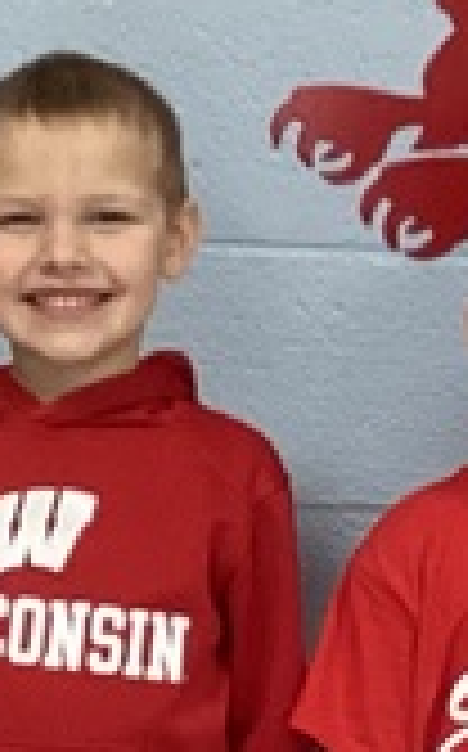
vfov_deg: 10.4
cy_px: 626
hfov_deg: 6.5
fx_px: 4133
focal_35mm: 202
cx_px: 441
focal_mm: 3.3
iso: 160
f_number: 2.4
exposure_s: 1/60
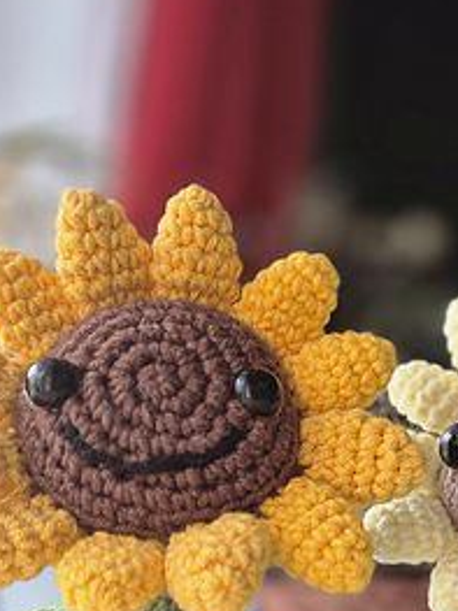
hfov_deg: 25.7
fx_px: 989
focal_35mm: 56
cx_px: 356
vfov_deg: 31.9
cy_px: 602
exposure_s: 1/100
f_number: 1.8
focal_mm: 5.4
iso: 100
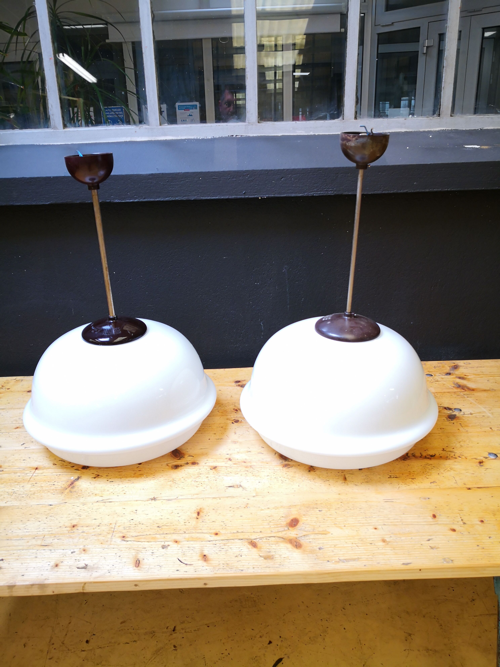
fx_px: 520
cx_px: 250
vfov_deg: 65.3
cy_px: 334
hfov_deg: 51.4
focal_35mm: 27
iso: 80
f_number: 1.6
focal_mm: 3.95
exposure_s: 1/50
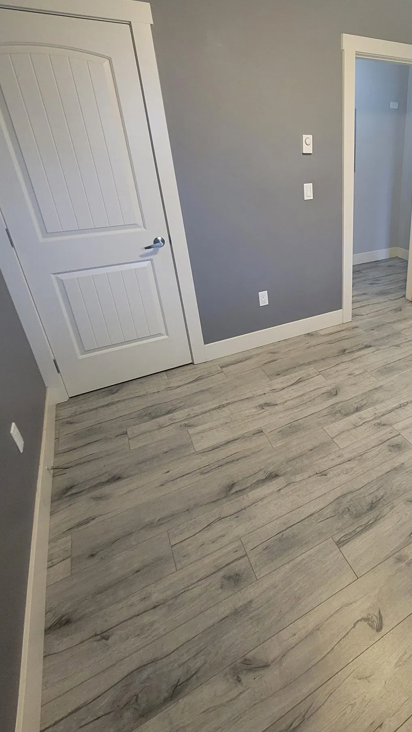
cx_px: 336
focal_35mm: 18
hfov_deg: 56.1
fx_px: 350
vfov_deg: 92.0
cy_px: 311
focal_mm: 2.2
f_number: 2.2
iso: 500
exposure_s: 1/30
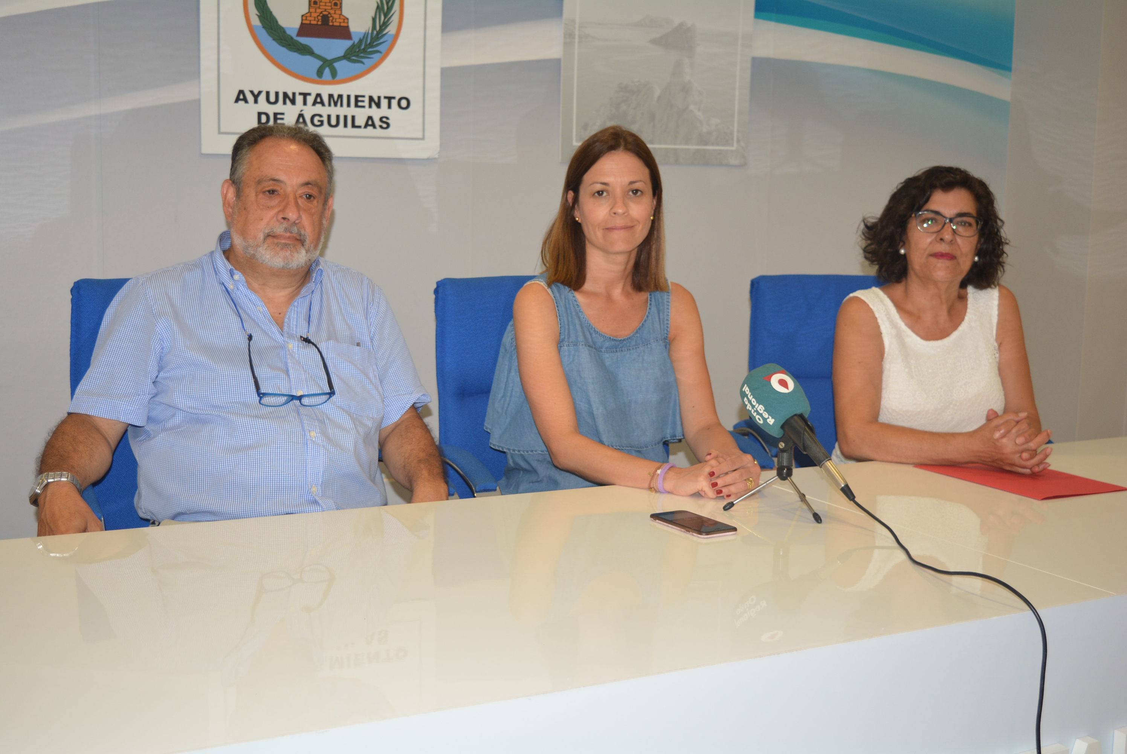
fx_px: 1410
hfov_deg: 43.6
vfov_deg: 29.9
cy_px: 377
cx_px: 564
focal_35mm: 45
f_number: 4.2
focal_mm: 30
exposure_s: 1/60
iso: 400
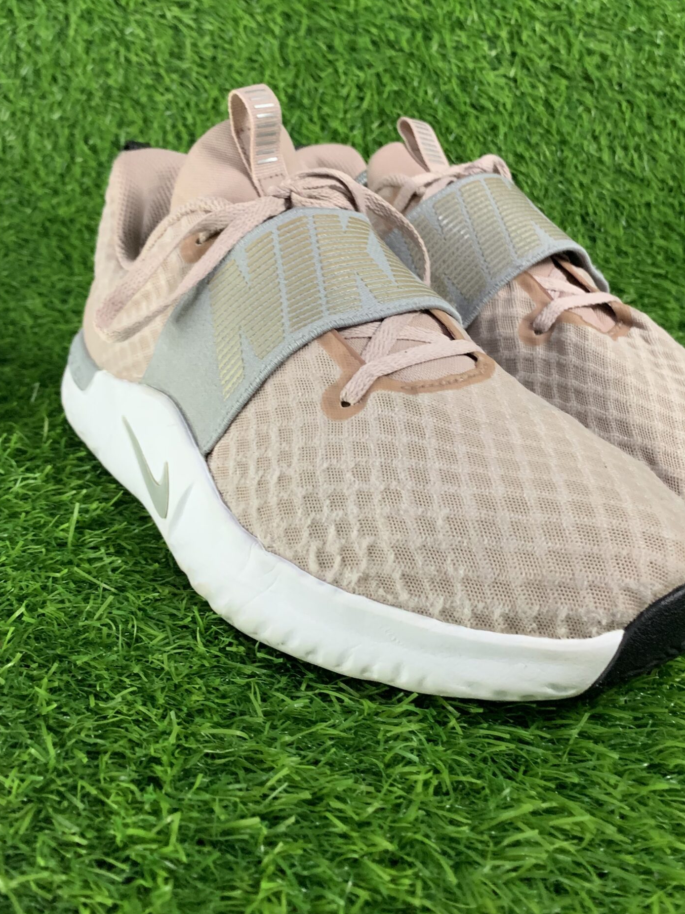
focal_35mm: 36
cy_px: 347
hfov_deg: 39.6
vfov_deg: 50.9
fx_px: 950
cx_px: 366
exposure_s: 1/60
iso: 320
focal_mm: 4.25
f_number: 1.8
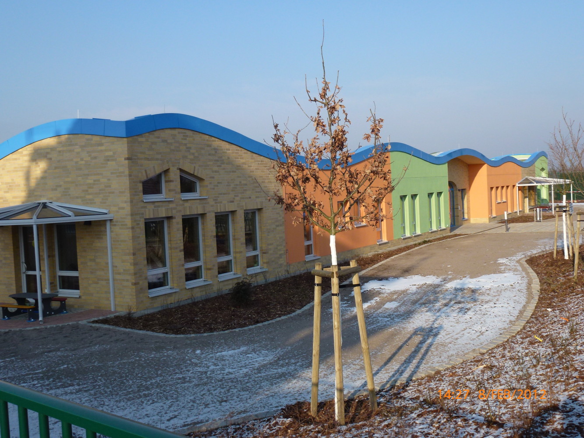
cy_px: 219
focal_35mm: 39
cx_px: 292
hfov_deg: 47.9
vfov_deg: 36.8
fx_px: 658
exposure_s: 1/640
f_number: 3.8
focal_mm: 6.8
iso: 100
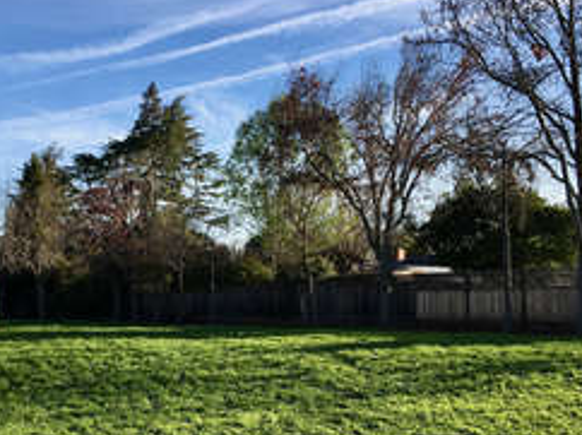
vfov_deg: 29.9
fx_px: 806
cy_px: 308
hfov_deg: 39.1
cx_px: 185
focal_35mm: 48
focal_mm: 4.15
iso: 25
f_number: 2.2
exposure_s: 1/845
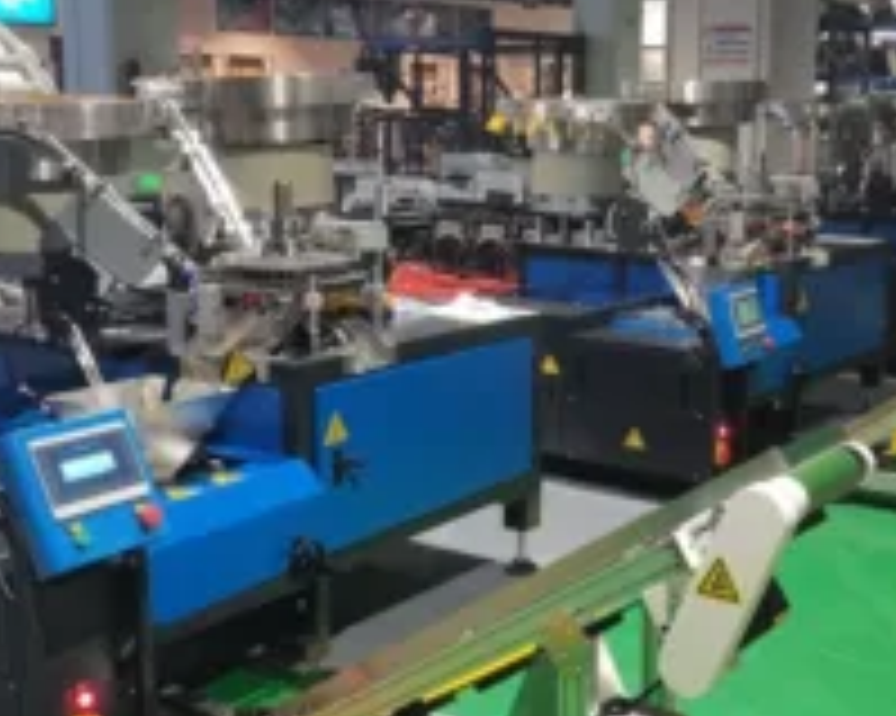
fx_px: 1352
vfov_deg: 29.7
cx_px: 567
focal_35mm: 51
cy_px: 347
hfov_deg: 36.4
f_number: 1.8
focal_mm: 5.58
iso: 250
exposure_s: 1/30
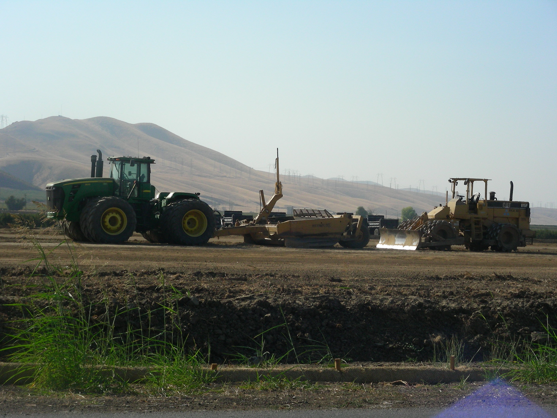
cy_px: 209
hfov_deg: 17.4
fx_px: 1818
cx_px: 278
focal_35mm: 113
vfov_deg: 13.1
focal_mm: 18.9
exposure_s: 1/500
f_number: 5.6
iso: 50
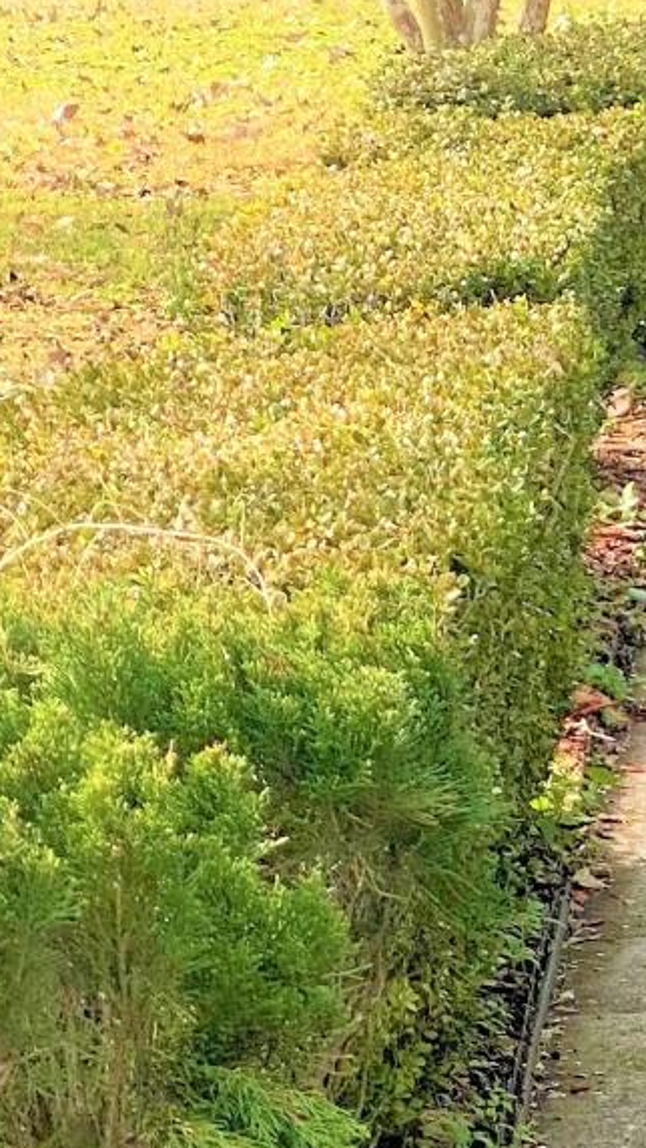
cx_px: 1158
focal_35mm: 198
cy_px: 809
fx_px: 6026
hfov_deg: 6.0
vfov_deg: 10.9
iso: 20
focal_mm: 6
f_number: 2
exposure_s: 1/978
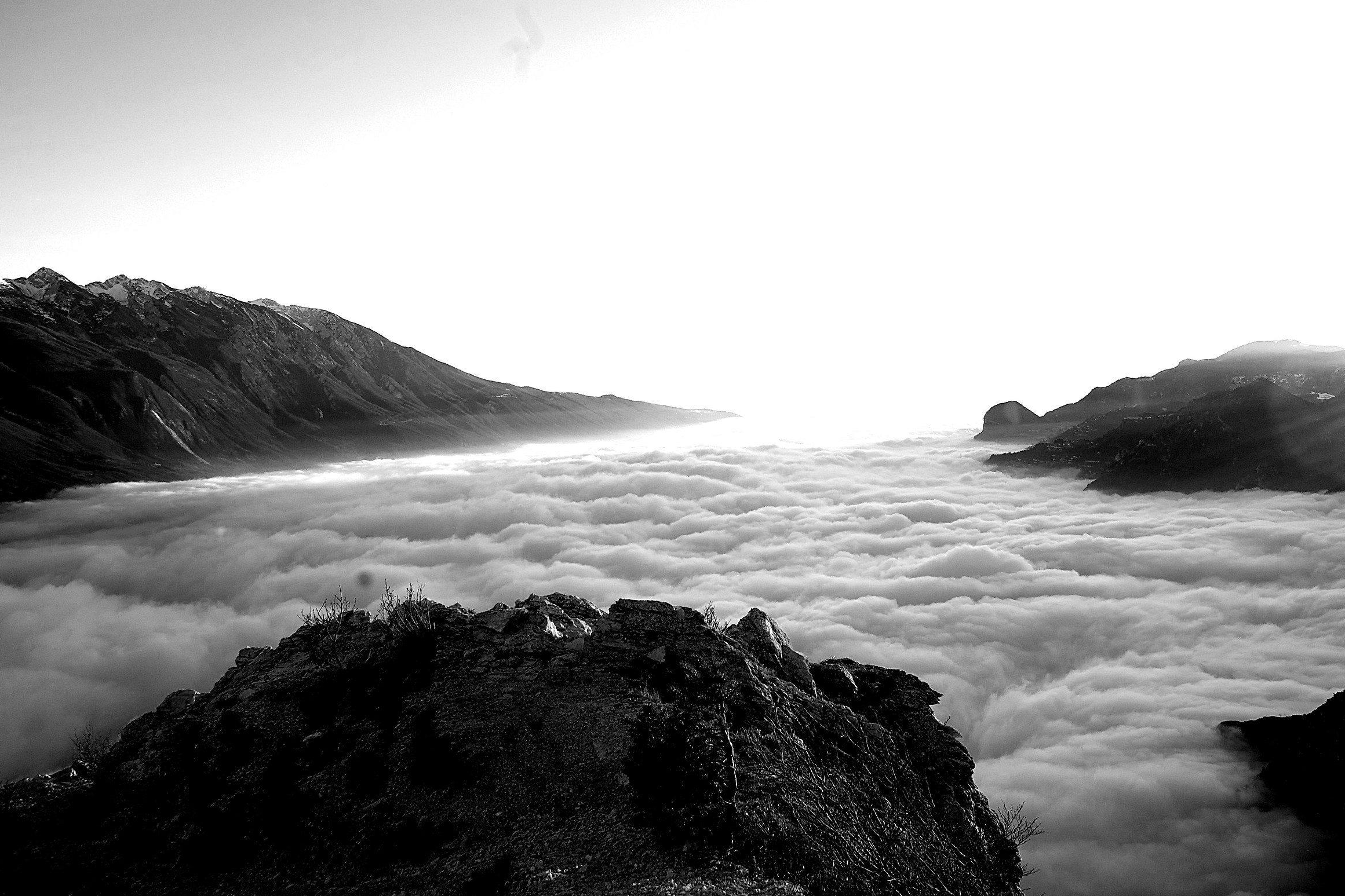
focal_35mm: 31
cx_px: 671
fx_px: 1158
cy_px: 459
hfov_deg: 60.3
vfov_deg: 42.3
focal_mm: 20
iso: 200
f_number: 9
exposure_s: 1/60
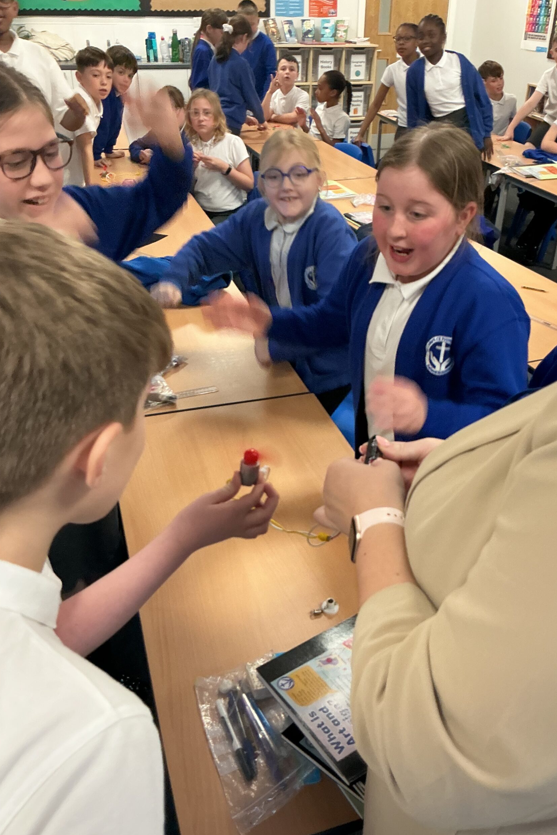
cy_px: 428
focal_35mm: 31
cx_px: 307
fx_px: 719
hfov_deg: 42.3
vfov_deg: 60.3
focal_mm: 3
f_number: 1.8
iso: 125
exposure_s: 1/60
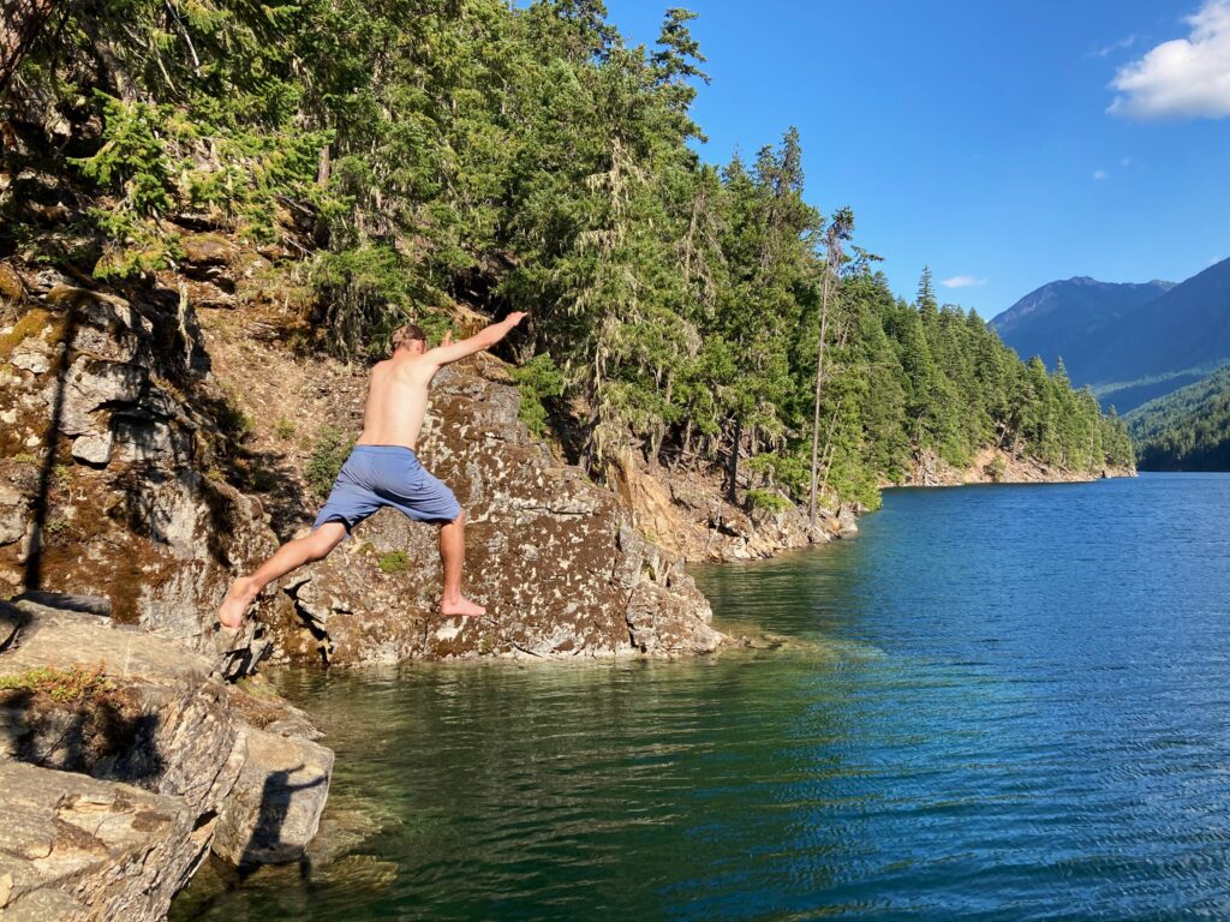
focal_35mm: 28
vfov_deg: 49.7
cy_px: 461
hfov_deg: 63.4
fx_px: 995
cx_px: 615
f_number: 1.8
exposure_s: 1/960
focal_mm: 3.99
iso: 20
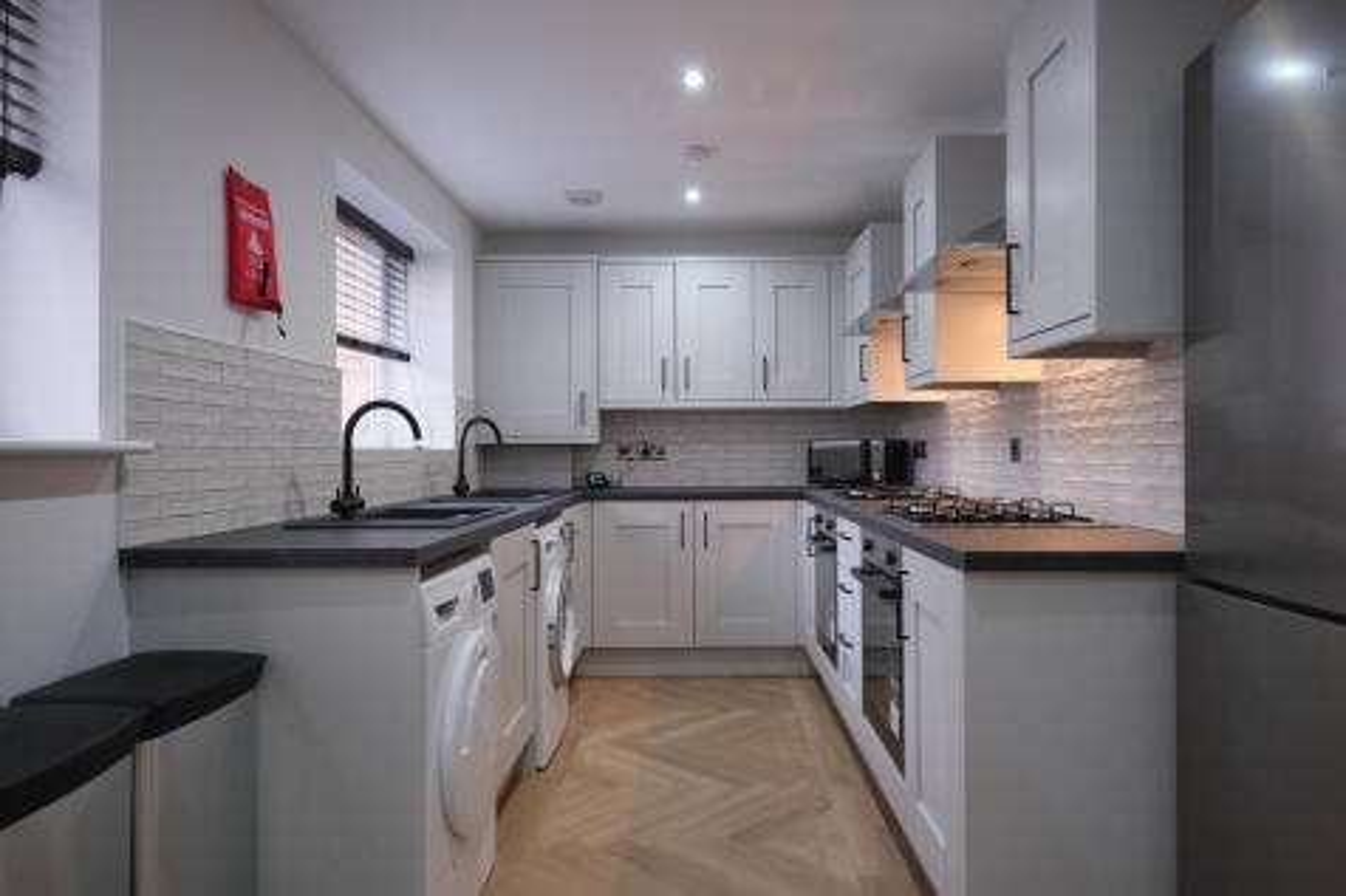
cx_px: 673
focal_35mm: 23
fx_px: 860
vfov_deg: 55.1
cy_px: 448
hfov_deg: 76.1
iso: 400
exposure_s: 1/20
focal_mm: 15.1
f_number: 4
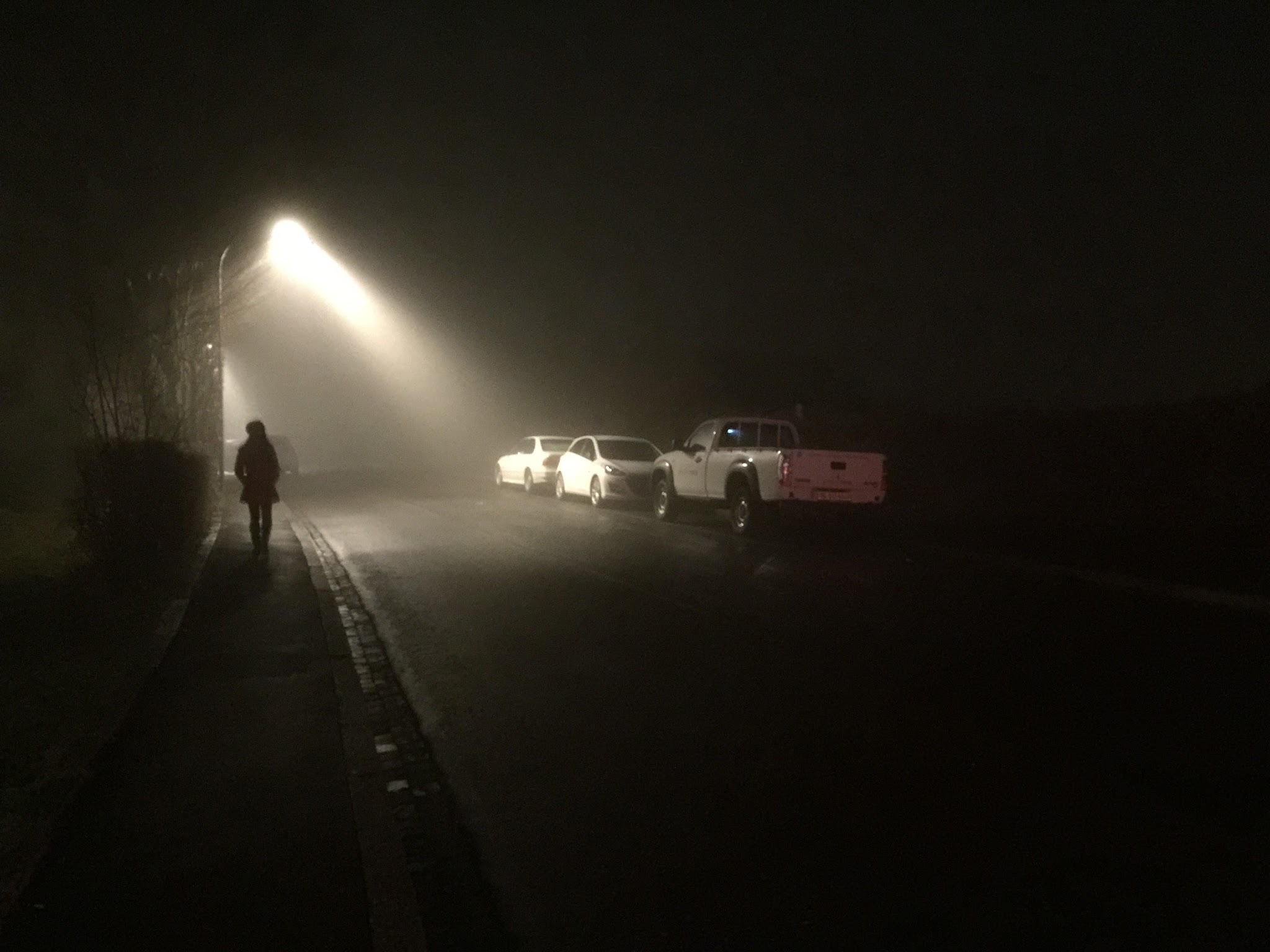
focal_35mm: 29
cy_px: 476
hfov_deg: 61.7
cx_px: 635
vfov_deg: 48.2
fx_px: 1064
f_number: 2.2
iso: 400
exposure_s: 1/4
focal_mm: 4.15
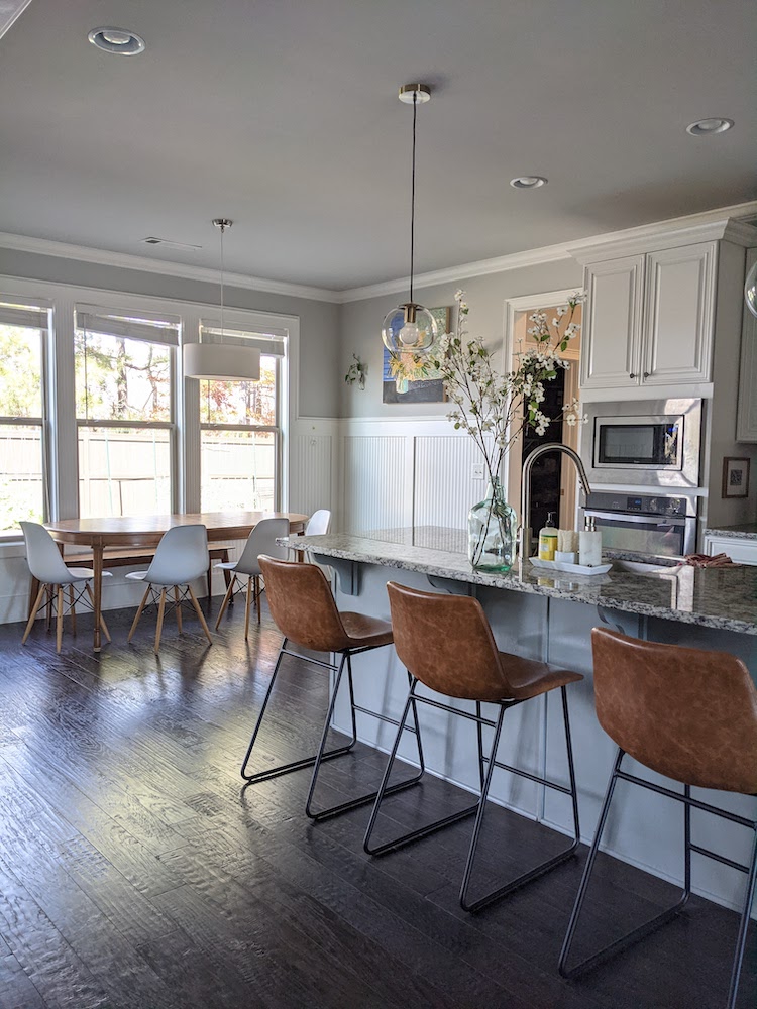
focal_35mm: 27
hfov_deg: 51.4
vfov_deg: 65.3
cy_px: 504
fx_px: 787
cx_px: 378
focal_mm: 4.38
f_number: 1.73
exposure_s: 1/120
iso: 85
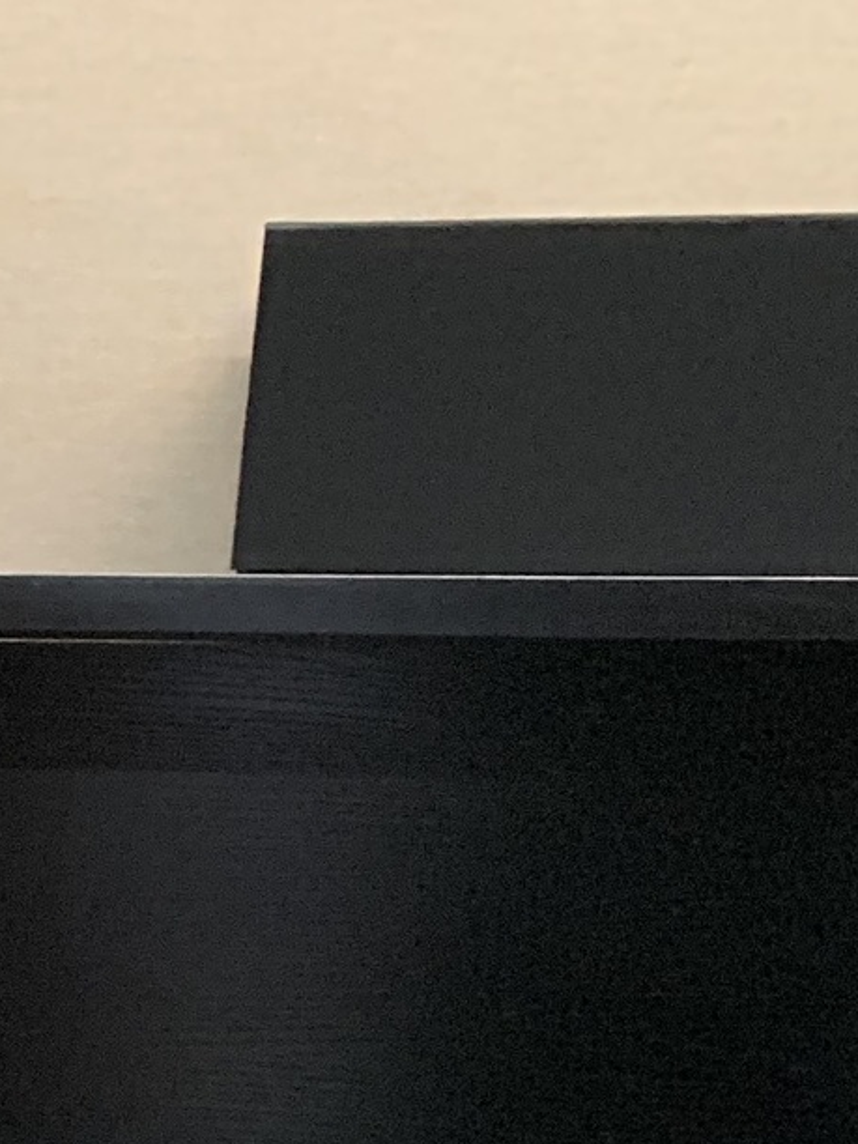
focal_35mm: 102
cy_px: 1780
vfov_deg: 17.2
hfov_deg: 12.8
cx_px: -806
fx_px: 3371
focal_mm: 4.25
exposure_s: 1/52
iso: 400
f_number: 1.8
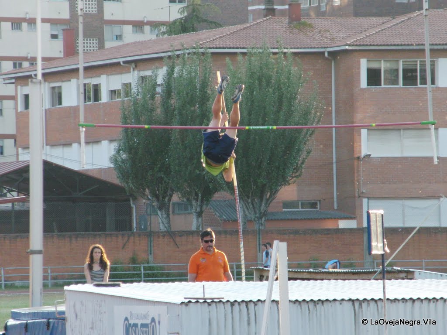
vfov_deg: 4.9
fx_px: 3913
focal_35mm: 303
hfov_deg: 6.5
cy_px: 168
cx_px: 224
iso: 400
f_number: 4.6
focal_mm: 53.6
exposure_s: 1/400
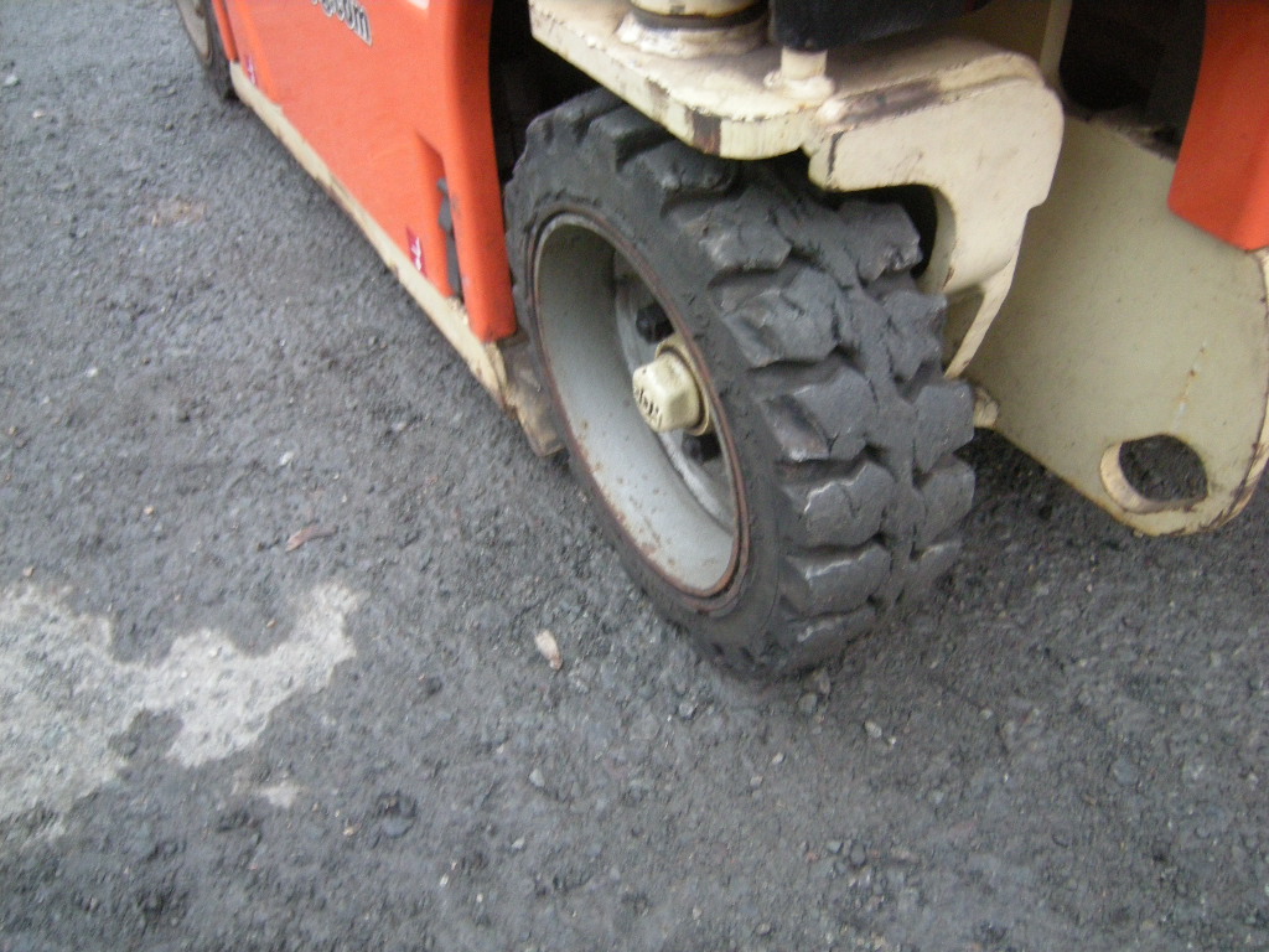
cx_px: 634
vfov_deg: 49.7
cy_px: 476
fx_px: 1026
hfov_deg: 63.4
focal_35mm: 28
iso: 400
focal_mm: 4.7
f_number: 2.8
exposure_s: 1/17.6
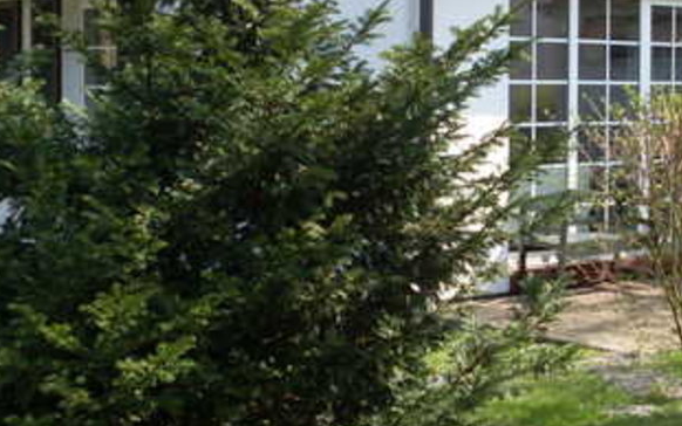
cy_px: 242
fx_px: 1543
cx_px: 510
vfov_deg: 15.7
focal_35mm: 83
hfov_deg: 24.7
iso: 80
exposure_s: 1/60
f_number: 7.7
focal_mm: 6.3
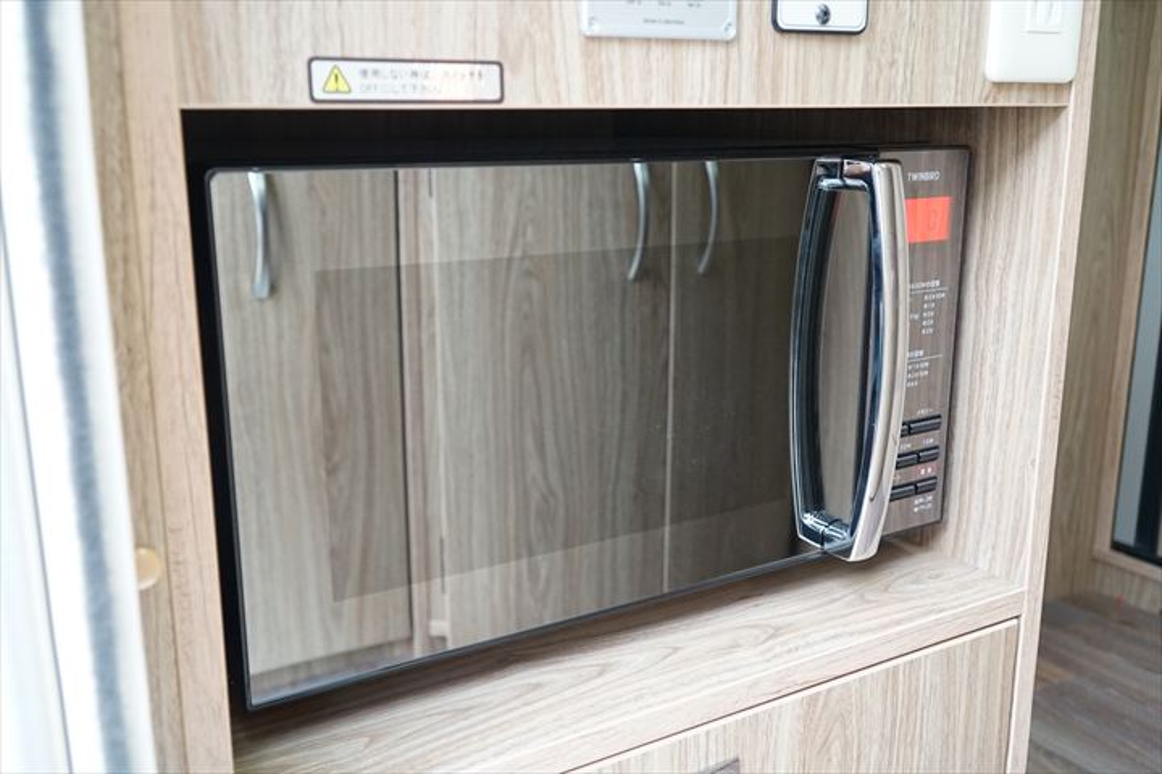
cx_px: 581
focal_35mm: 31
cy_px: 387
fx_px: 1001
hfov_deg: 60.3
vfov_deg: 42.3
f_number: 4
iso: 1600
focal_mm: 21
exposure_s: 1/60
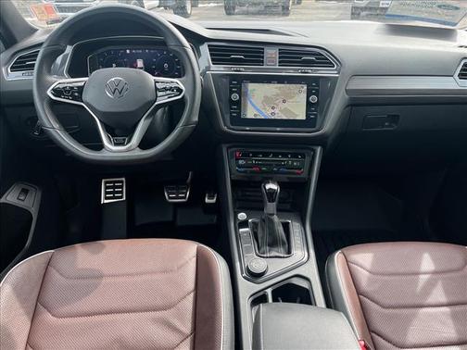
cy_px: 175
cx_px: 234
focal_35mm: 26
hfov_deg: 67.3
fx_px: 351
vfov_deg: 53.1
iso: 50
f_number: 1.6
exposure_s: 1/337
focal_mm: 5.1
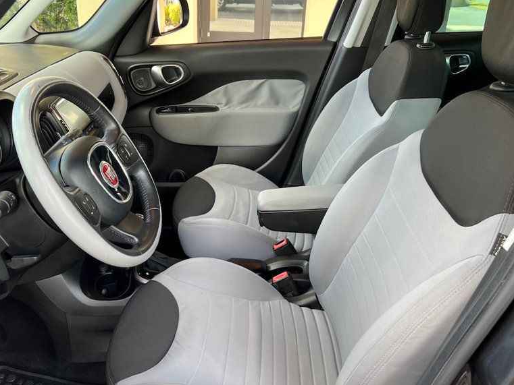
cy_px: 215
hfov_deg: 52.5
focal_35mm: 35
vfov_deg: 40.6
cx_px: 234
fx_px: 520
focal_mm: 5.7
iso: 50
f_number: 1.5
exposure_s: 1/121
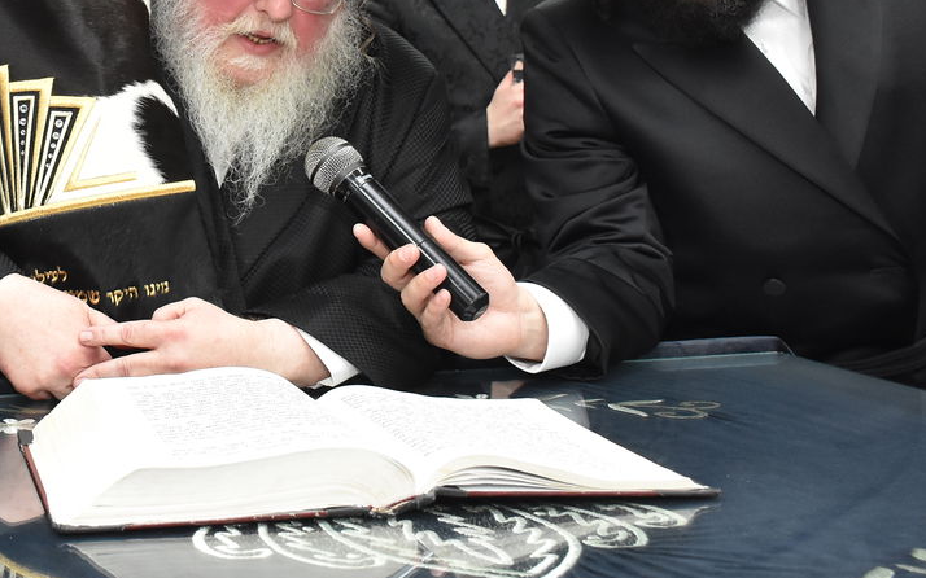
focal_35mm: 66
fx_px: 1665
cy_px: 41
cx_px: 139
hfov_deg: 30.1
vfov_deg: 19.3
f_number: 5.6
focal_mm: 22
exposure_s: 1/125
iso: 1600
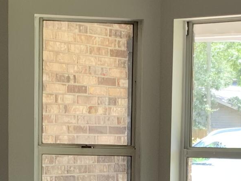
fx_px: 1023
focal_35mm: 147
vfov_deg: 9.9
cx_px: 164
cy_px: 229
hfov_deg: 13.4
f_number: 1.8
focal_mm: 3
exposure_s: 1/120
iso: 50
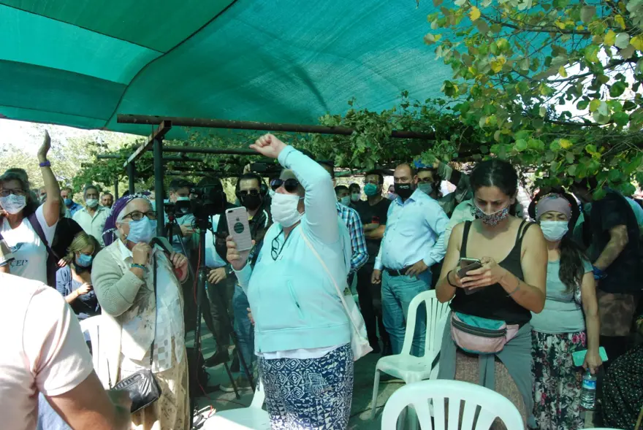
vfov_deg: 48.0
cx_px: 322
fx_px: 483
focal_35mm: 27
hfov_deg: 67.3
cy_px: 215
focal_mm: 18
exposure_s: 1/250
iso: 640
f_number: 8
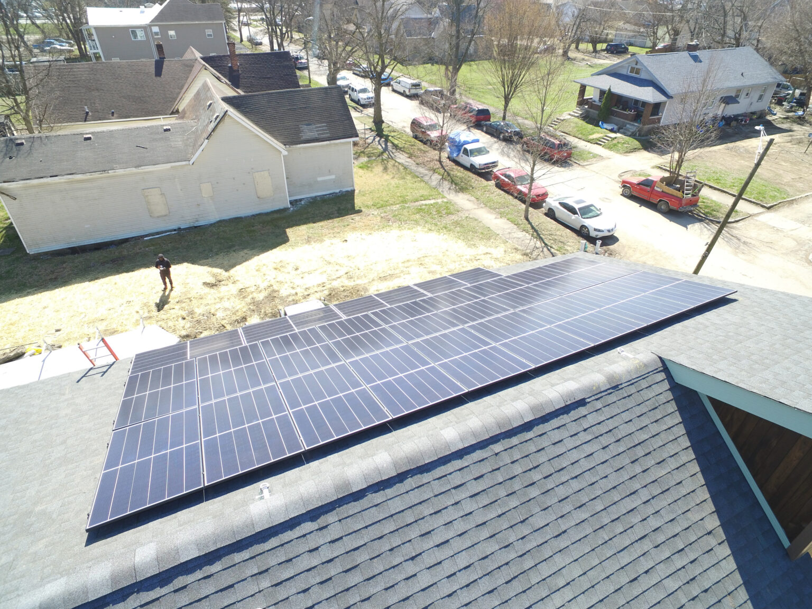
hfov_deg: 81.7
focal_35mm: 20
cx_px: 406
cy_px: 304
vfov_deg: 66.0
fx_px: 469
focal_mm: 3.61
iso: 100
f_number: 2.8
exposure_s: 1/245
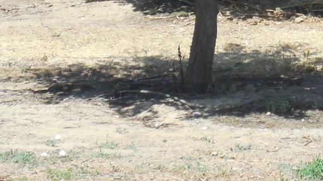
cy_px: -145
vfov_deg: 3.5
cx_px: 382
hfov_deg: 6.2
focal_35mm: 348
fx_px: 2981
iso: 125
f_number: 4.8
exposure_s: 1/400
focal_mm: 19.4
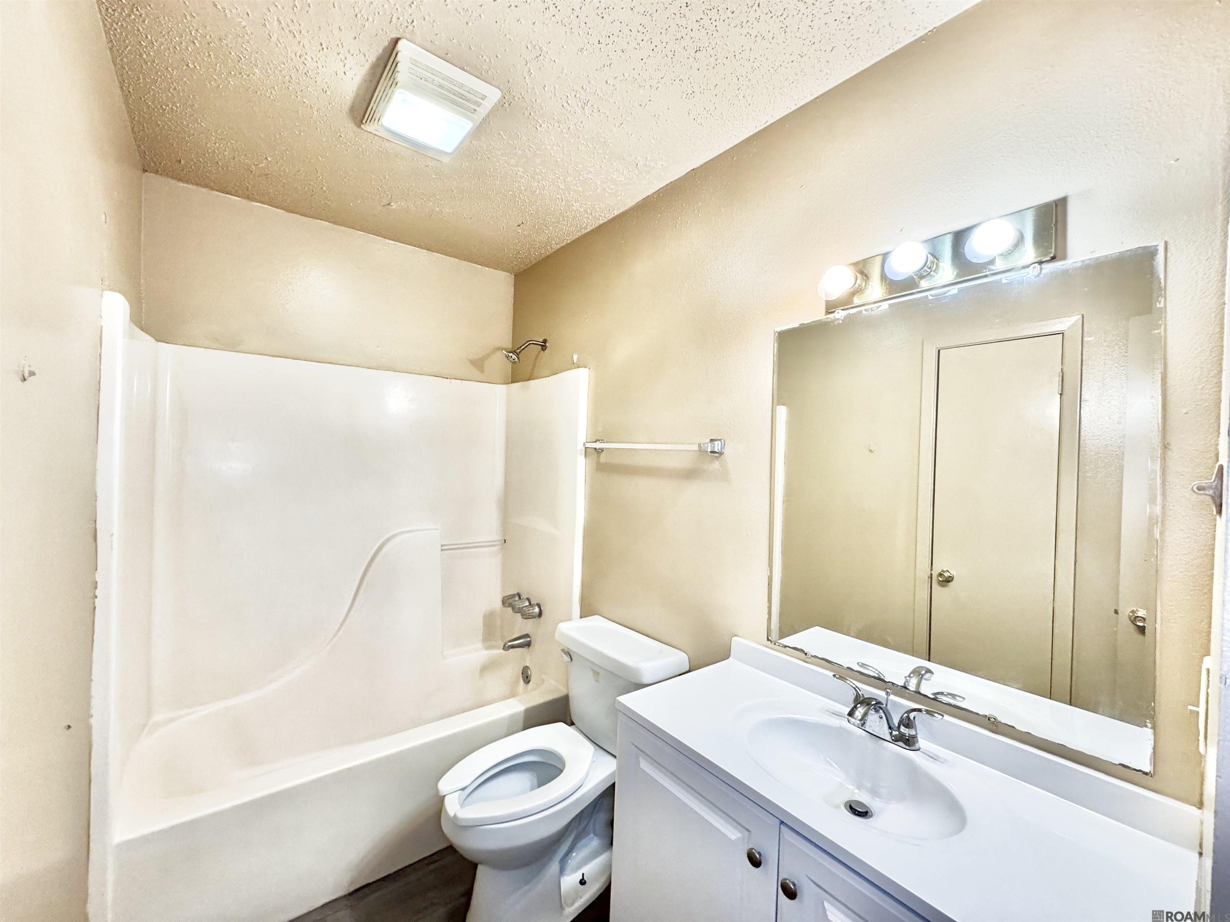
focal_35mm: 14
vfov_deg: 85.7
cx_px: 615
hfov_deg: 102.1
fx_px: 497
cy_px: 461
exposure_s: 1/120
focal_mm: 2.22
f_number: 2.2
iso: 250
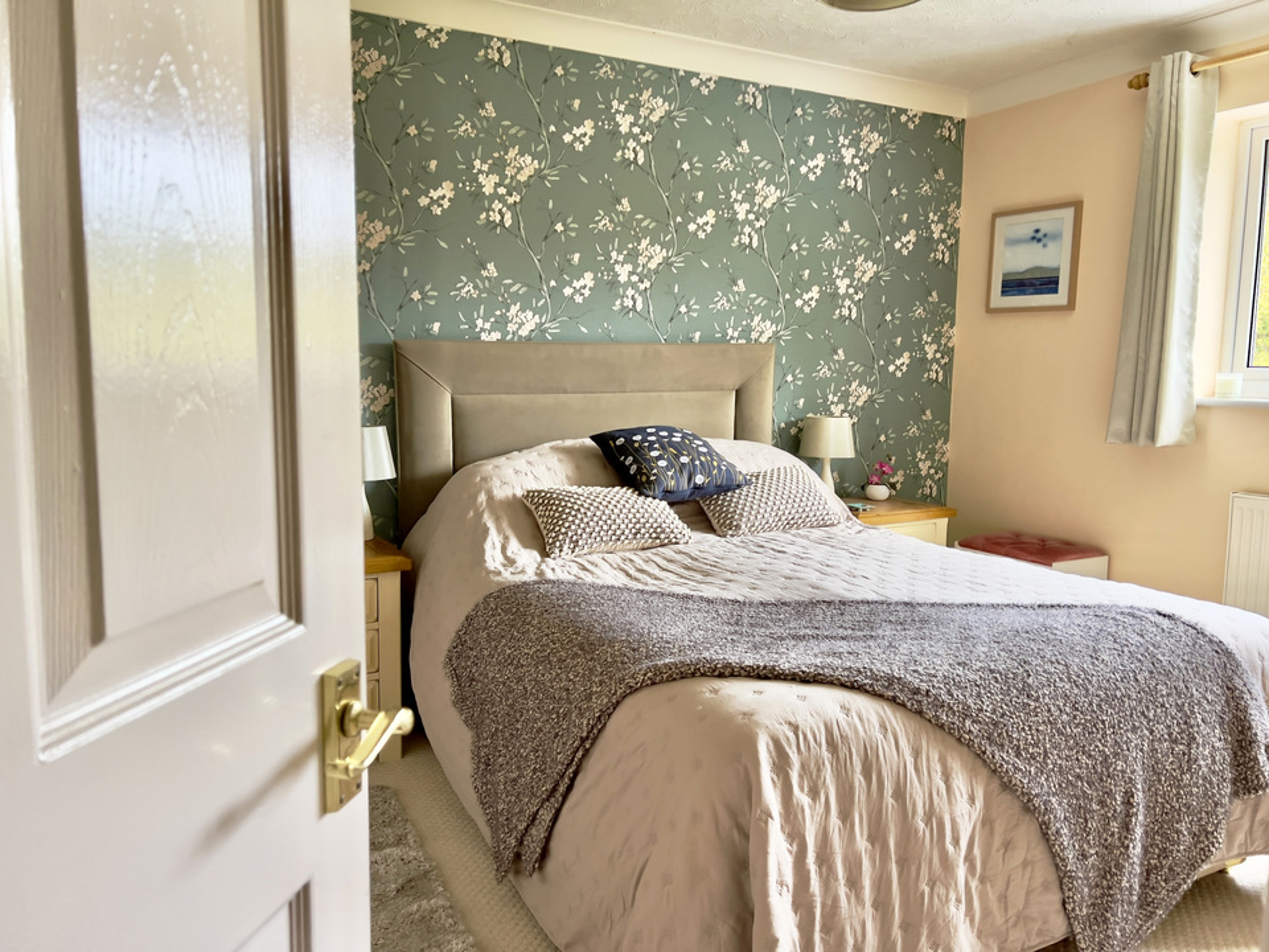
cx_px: 634
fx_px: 953
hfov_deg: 67.3
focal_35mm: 26
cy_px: 476
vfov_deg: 53.1
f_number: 1.5
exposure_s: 1/50
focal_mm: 5.7
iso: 64
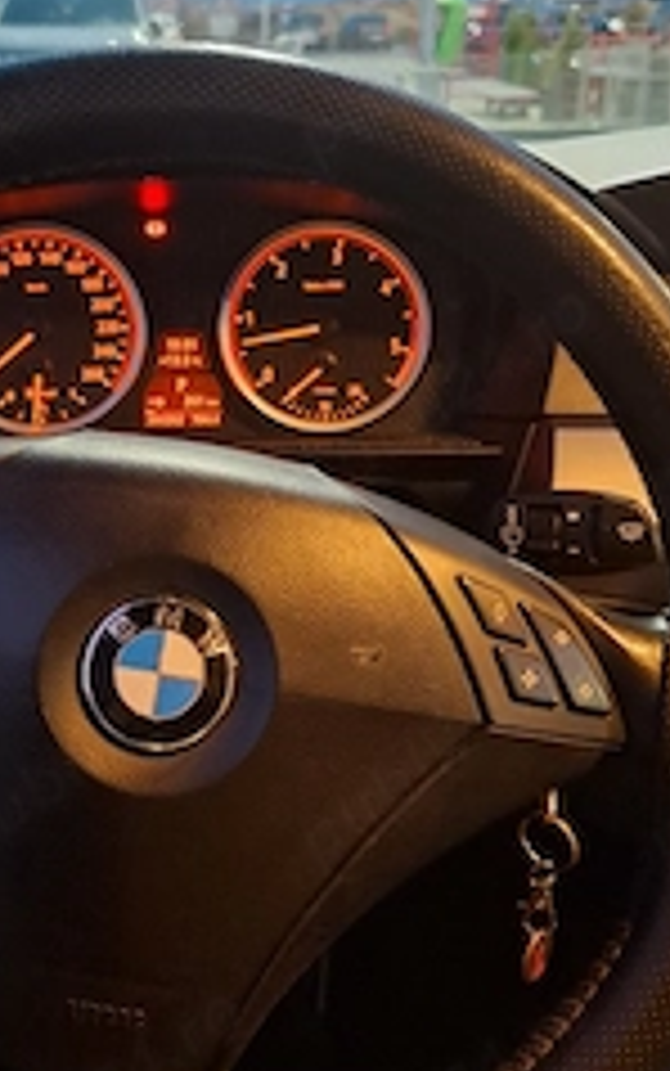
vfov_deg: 48.0
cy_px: 454
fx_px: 1196
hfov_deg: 30.9
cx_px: 184
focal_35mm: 41
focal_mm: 5.54
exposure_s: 1/20
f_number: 1.8
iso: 1250
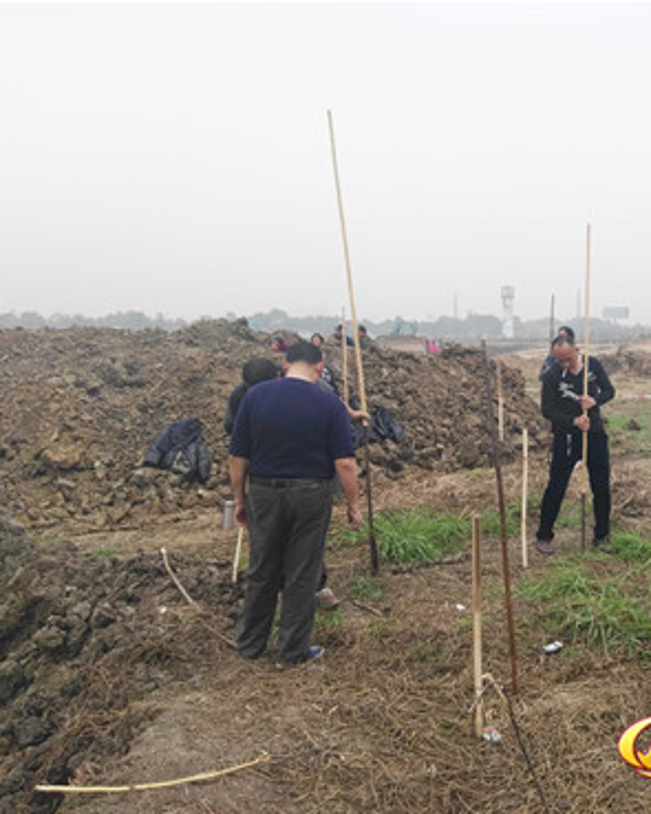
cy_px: 411
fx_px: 891
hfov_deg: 38.4
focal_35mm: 37
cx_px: 532
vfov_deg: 49.1
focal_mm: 2.96
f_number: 2
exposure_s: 1/246
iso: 64
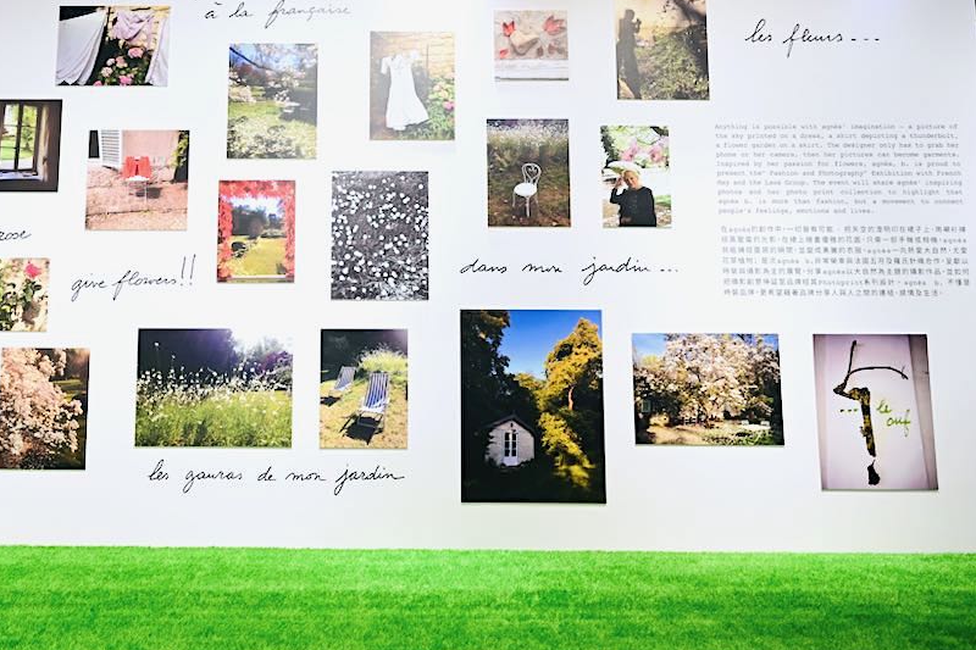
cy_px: 270
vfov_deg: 43.4
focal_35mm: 30
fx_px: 813
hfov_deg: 61.1
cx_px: 368
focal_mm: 24
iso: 1000
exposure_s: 1/60
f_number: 4
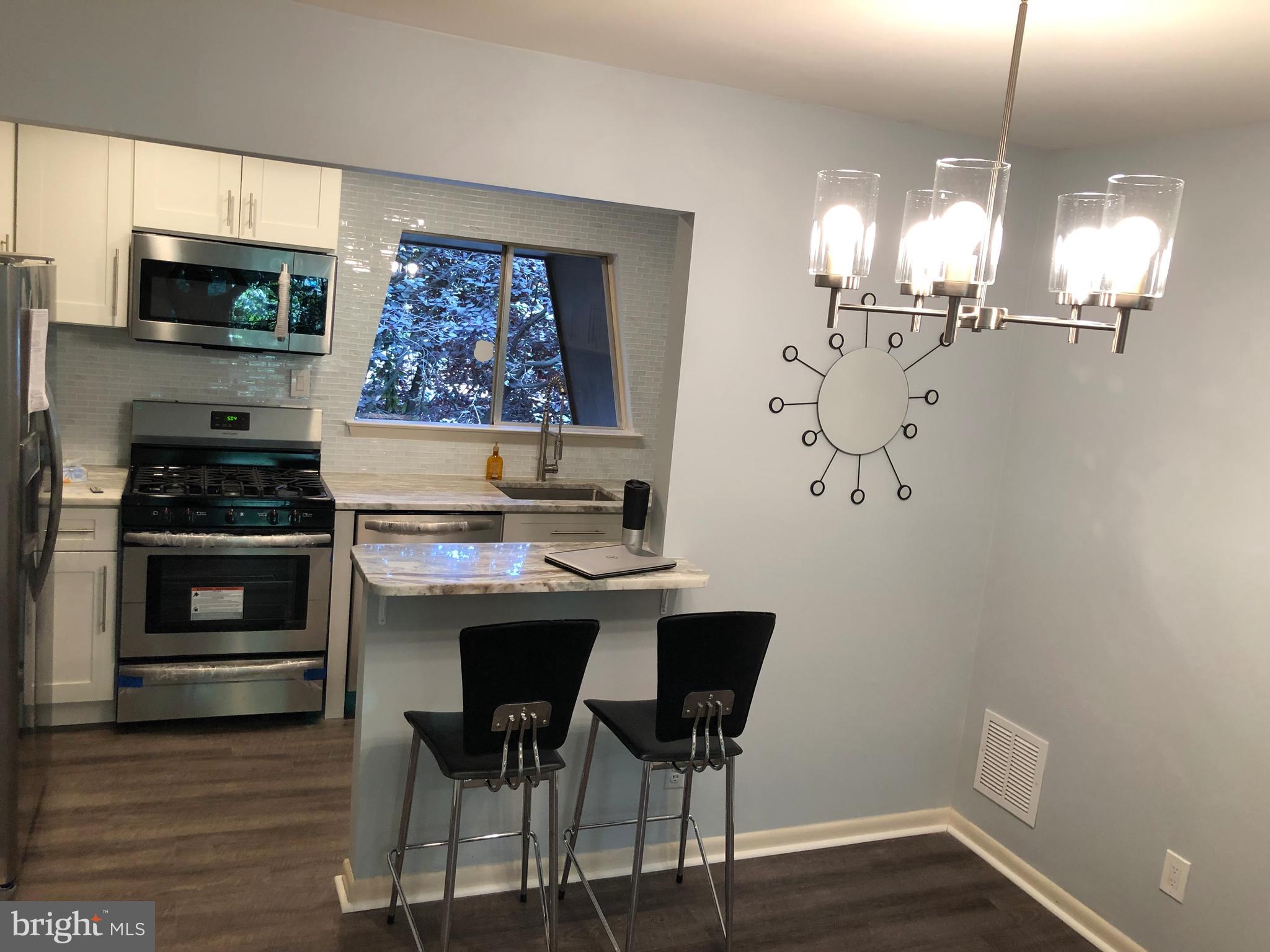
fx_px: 1027
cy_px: 476
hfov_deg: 63.4
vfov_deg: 49.7
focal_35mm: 28
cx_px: 635
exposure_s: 1/30
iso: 40
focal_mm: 4
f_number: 1.8
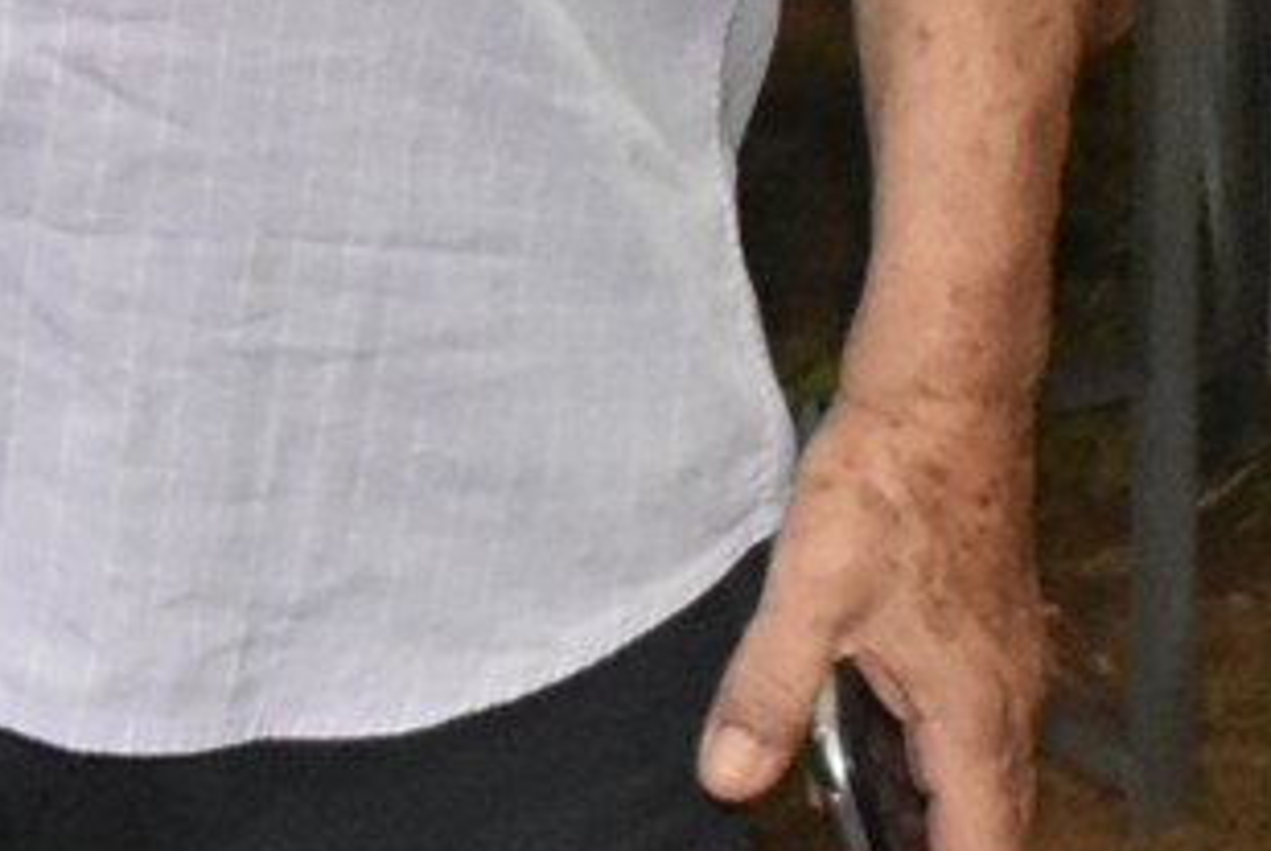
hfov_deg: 9.8
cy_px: -1237
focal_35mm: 209
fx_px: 7389
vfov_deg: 6.3
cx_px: 31
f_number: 5
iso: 4000
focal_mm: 24
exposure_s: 1/80
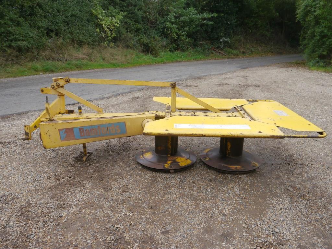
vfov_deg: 46.8
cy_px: 124
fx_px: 288
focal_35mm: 30
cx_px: 166
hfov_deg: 60.0
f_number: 5
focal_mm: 15
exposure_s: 1/200
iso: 160
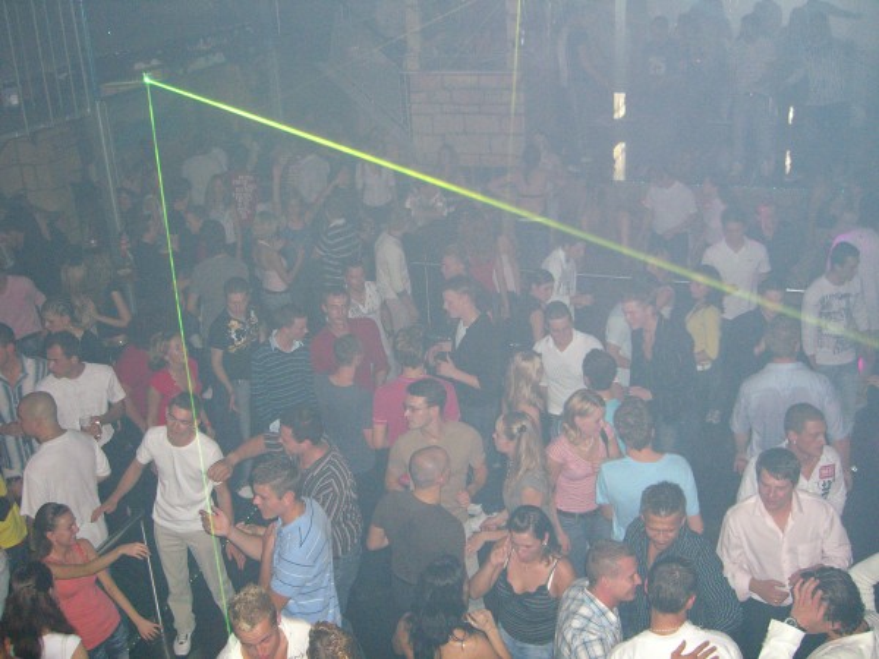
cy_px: 330
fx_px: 965
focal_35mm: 38
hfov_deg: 49.0
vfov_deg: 37.7
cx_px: 440
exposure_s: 1/60
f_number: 2.8
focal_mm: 7.9
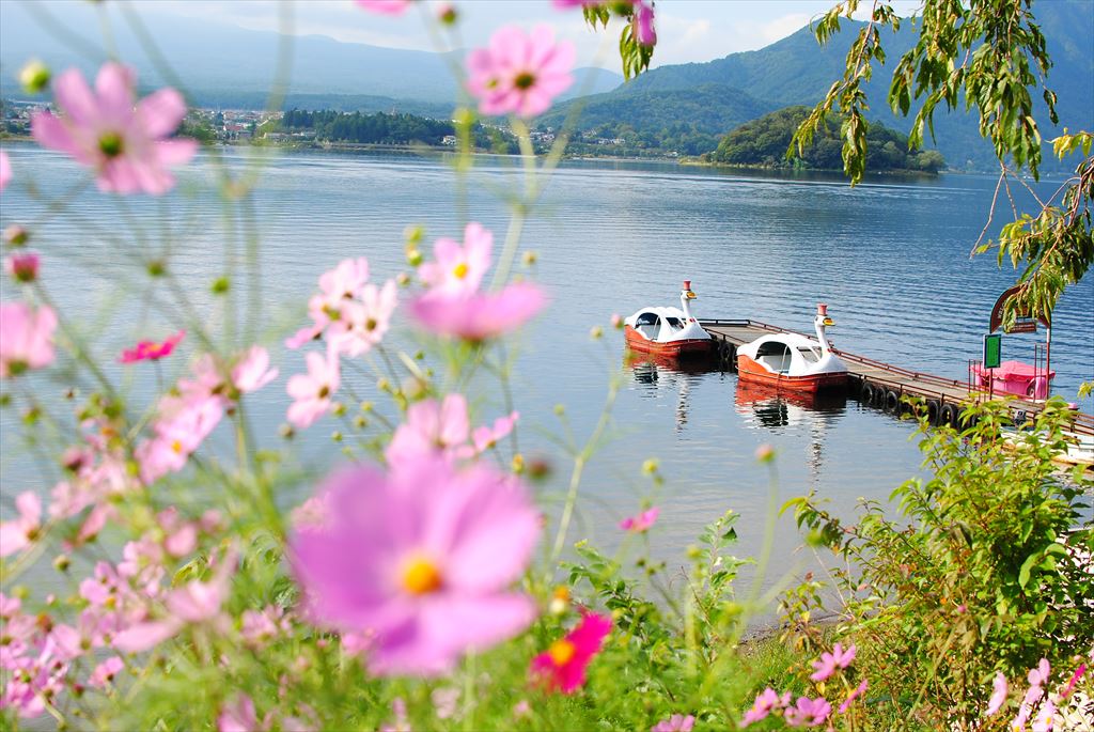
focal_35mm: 52
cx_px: 547
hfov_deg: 37.8
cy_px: 366
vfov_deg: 25.8
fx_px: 1597
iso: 100
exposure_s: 1/400
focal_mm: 35
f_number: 4.5
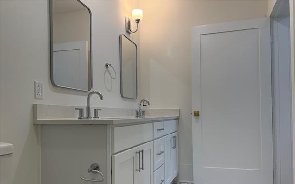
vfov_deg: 44.3
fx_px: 225
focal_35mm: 28
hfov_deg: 66.5
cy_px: 112
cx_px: 149
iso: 50
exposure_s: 1/120
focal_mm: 5.7
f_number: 1.5
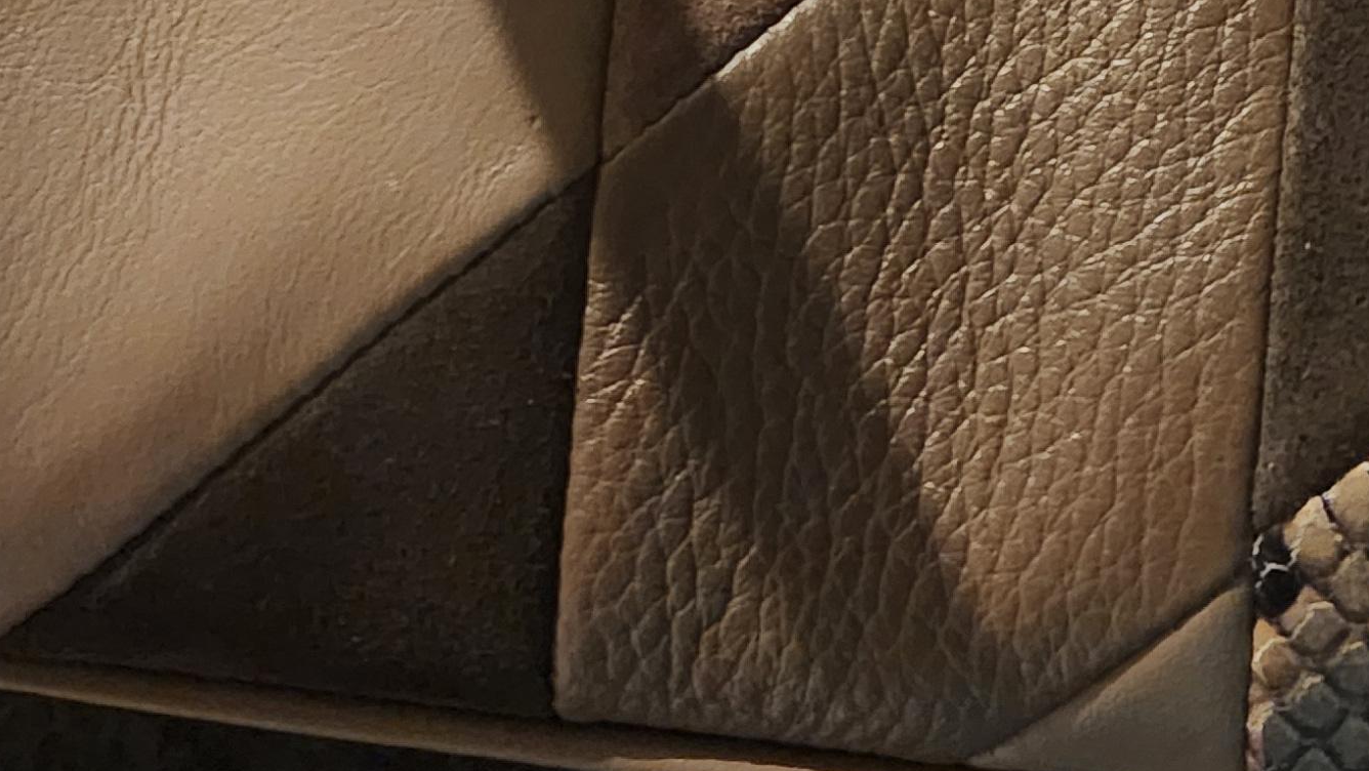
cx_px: 953
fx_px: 2723
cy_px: -285
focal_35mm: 75
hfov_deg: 28.0
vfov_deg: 15.2
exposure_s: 1/24
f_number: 1.8
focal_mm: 5.4
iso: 1250
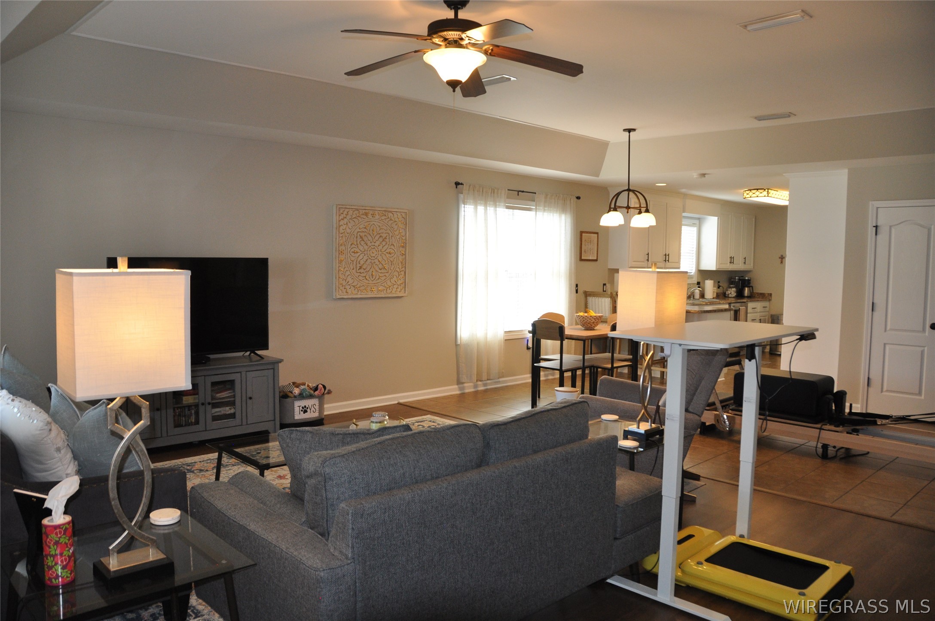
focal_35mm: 27
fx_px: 700
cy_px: 310
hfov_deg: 67.4
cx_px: 468
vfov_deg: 47.8
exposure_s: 1/125
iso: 720
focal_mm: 18
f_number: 3.5
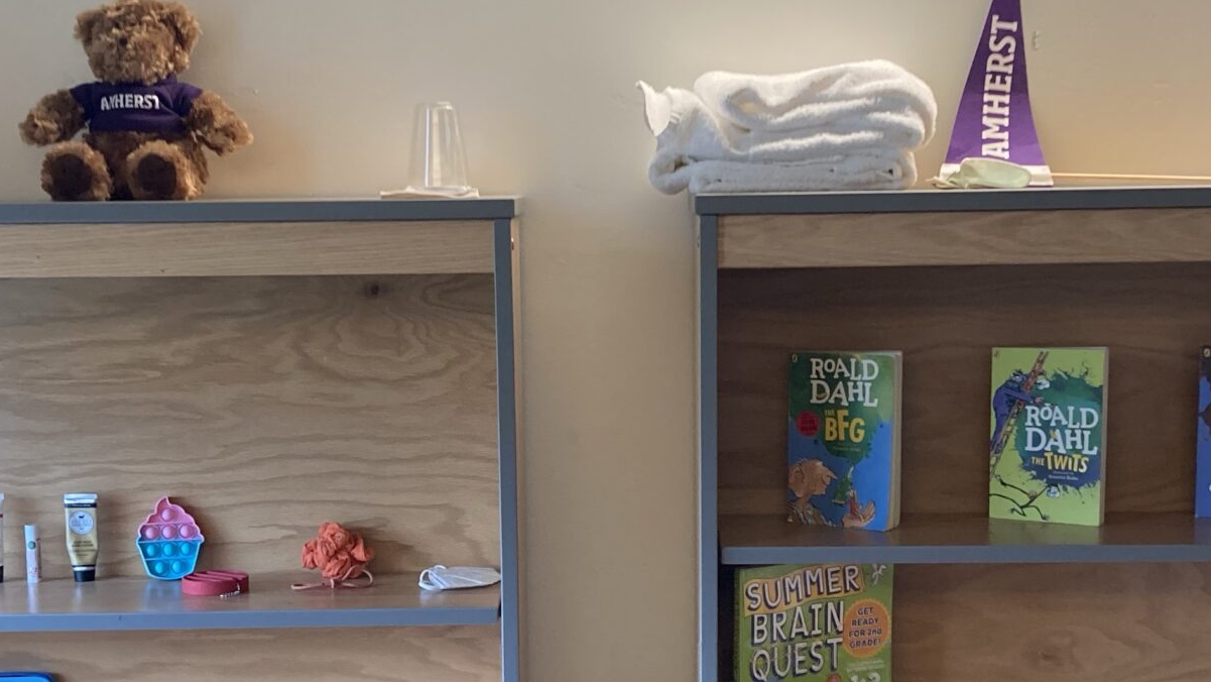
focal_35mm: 65
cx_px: 601
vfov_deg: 18.4
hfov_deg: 32.4
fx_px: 2088
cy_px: 507
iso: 80
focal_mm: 3.99
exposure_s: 1/77
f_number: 1.8
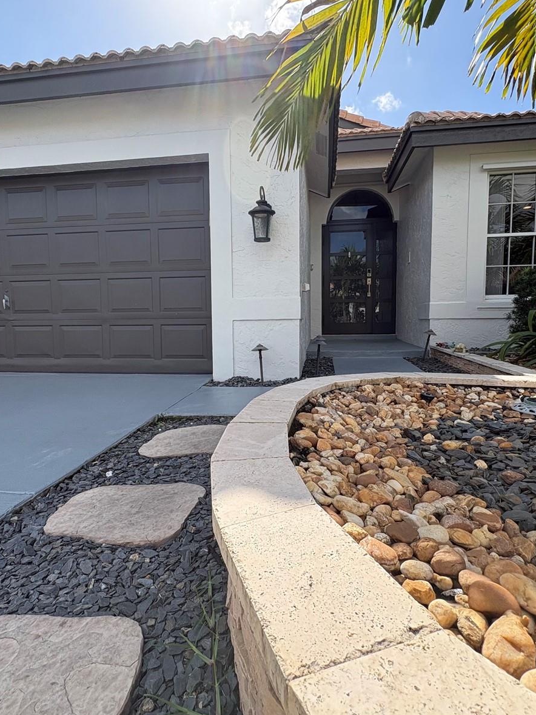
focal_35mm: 19
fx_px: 392
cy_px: 354
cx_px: 266
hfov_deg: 68.7
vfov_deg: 84.7
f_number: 2.2
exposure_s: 1/1094
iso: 50
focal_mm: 2.22
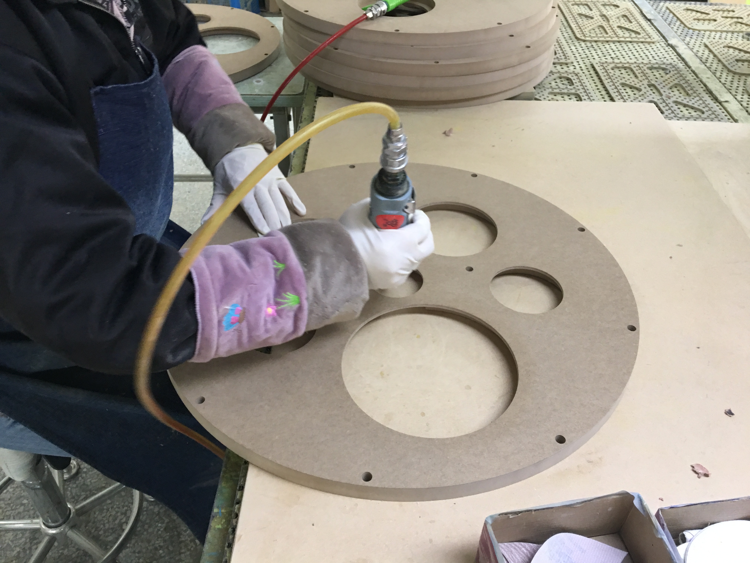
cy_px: 282
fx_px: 628
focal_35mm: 29
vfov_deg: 48.2
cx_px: 375
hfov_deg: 61.7
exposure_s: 1/15
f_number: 2.2
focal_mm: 4.15
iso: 64
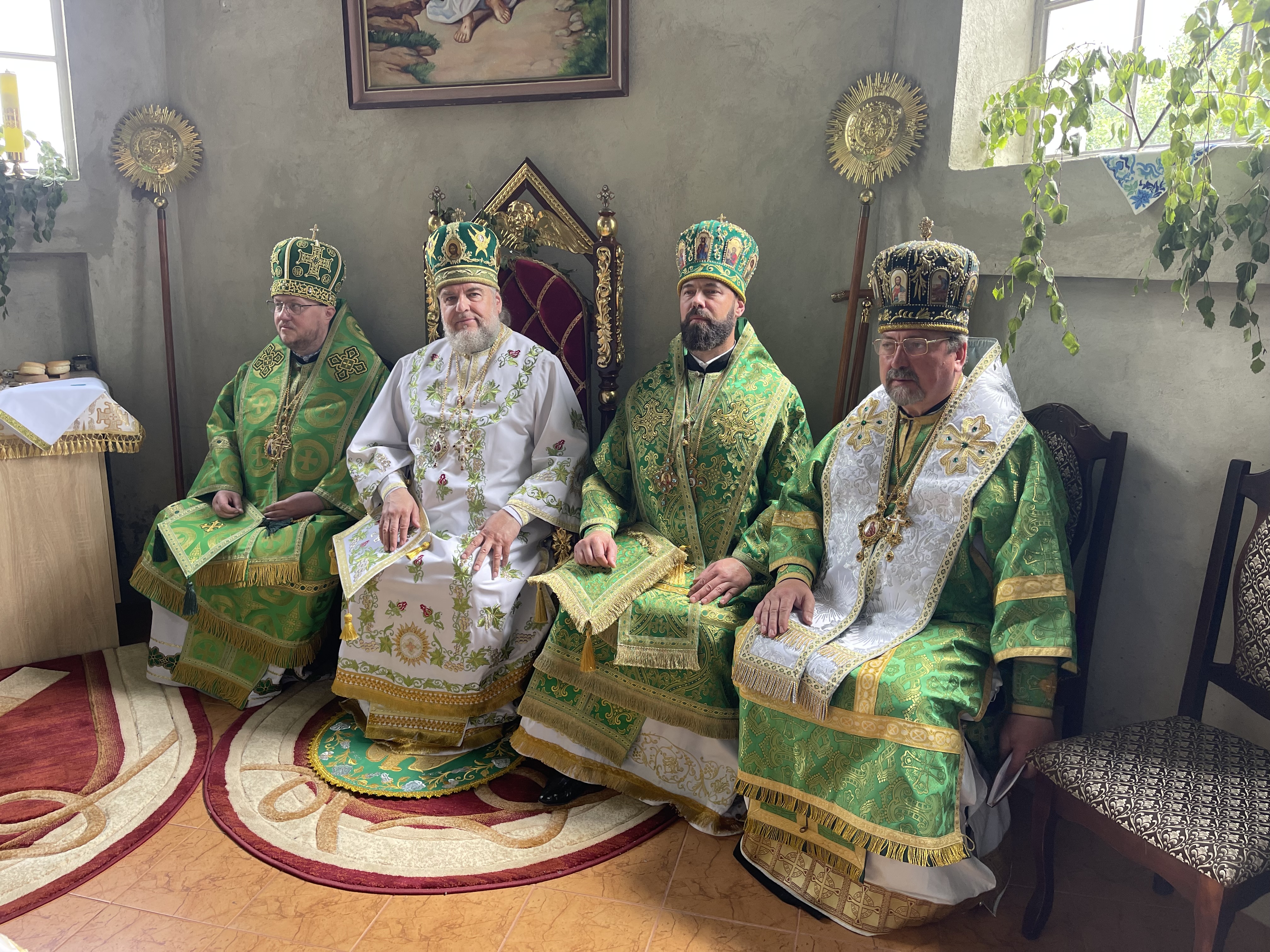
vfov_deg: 54.9
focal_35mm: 25
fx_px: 917
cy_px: 476
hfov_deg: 69.4
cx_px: 635
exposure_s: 1/121
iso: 100
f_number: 1.6
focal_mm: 5.1
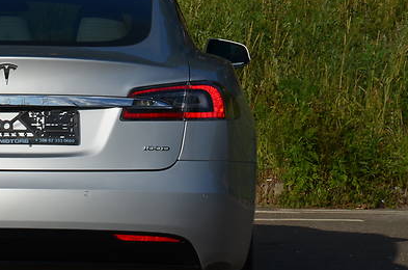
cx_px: 1
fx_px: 3629
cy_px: 79
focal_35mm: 321
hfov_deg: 6.4
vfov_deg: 4.3
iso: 100
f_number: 10
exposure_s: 1/400
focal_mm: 105
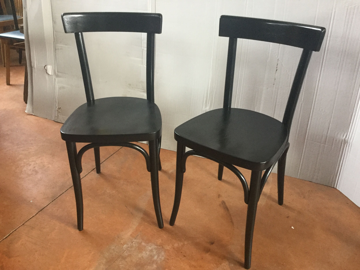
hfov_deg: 58.4
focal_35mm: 31
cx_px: 180
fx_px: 322
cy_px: 135
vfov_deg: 45.4
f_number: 2.4
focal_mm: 3.3
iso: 160
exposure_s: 1/33
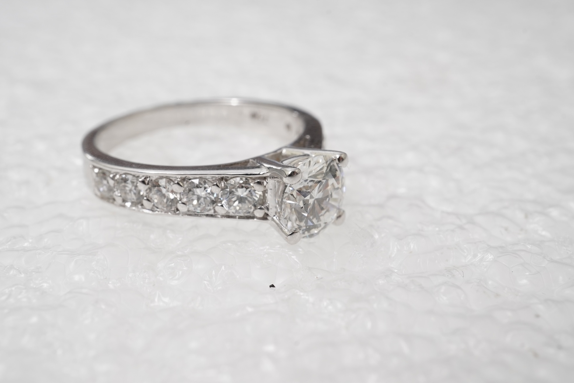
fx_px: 717
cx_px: 287
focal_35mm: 45
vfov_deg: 29.9
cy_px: 192
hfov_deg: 43.6
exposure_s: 1/125
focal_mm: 30
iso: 500
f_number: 22
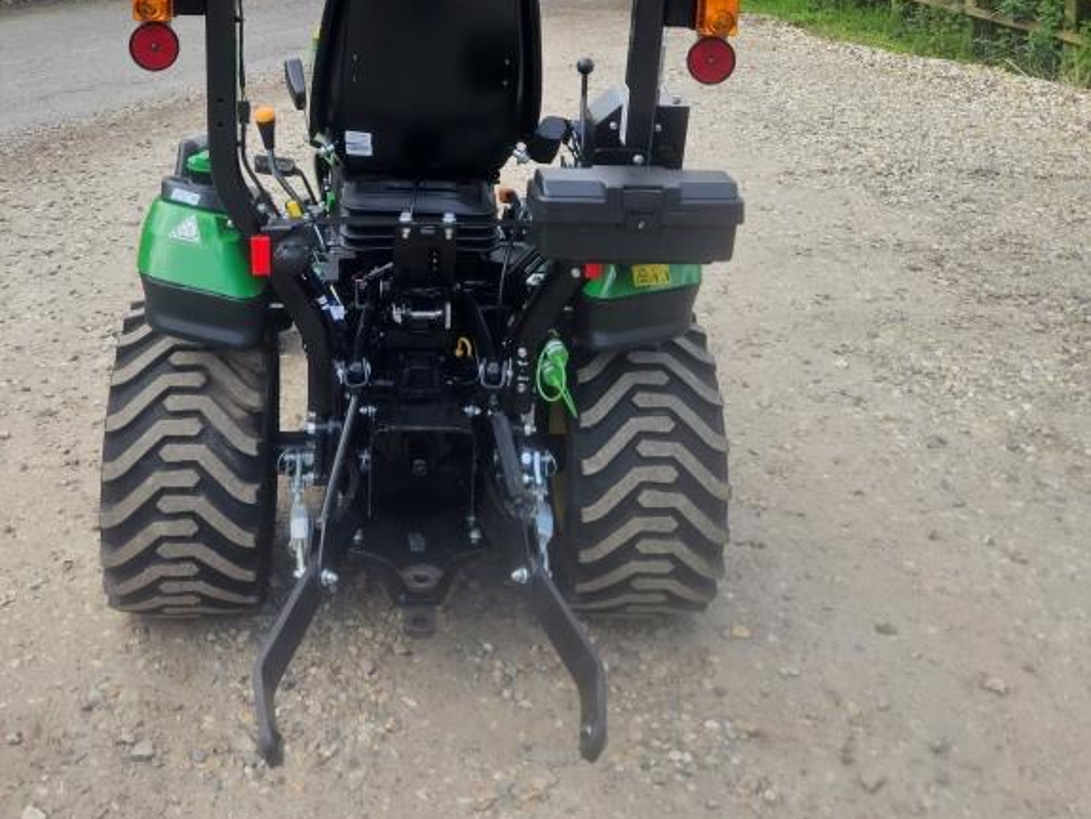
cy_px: 112
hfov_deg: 45.5
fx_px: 1293
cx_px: 426
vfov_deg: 33.6
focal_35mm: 41
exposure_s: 1/382
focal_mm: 5.4
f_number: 1.8
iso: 25
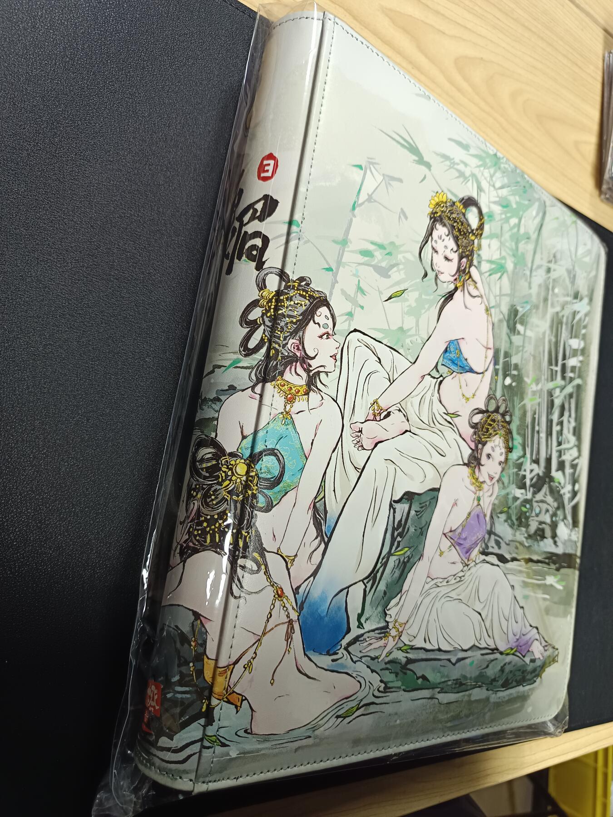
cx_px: 306
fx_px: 567
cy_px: 408
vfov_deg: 71.6
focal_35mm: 24
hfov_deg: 56.8
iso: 536
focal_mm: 5.31
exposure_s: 1/50
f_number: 1.7
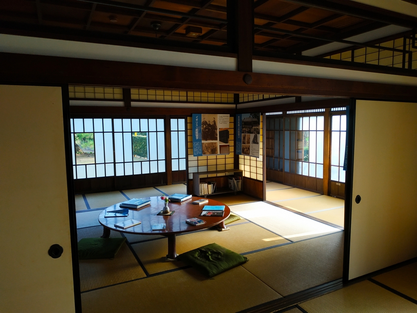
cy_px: 156
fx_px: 289
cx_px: 208
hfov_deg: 71.6
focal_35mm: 24
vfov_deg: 56.8
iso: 200
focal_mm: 3.94
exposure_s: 1/104
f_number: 1.9
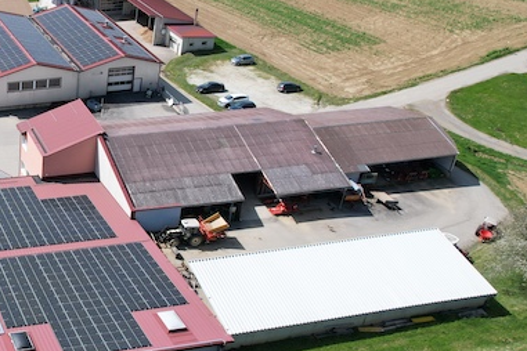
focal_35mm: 52
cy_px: 151
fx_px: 761
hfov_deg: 34.0
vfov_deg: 26.0
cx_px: -28
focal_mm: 8.38
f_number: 2.8
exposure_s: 1/2000
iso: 200
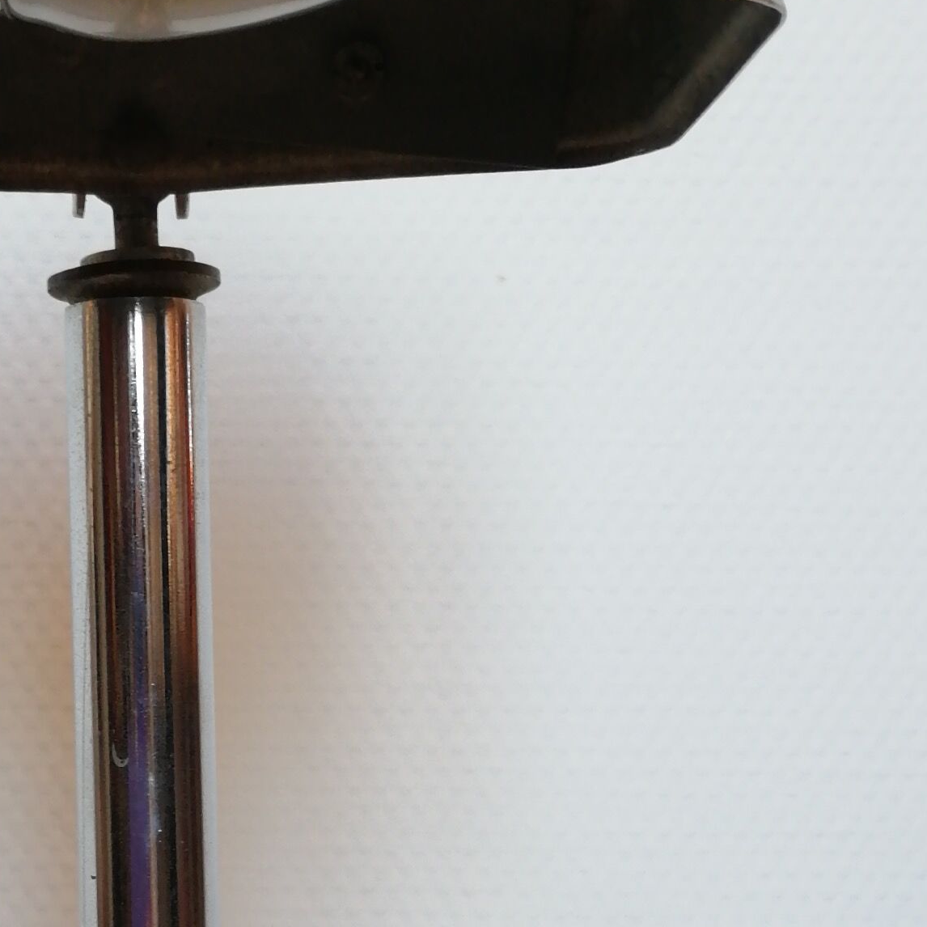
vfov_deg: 25.1
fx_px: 2060
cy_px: 688
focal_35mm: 68
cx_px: 86
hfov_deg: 24.6
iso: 100
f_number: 1.8
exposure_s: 3
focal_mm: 3.96
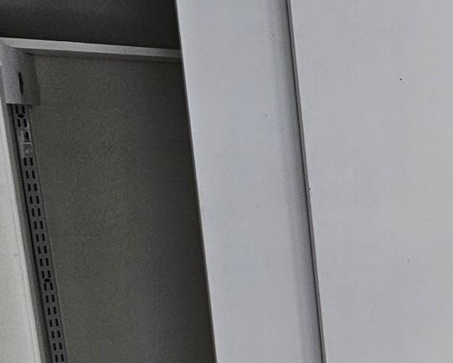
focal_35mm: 48
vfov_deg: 31.2
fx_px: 644
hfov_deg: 21.9
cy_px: 246
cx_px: 828
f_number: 2.2
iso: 64
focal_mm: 2.2
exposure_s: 1/60
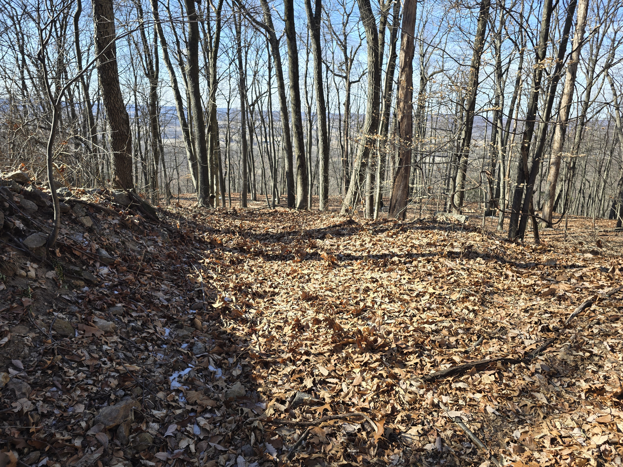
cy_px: 234
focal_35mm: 23
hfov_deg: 73.9
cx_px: 312
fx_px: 414
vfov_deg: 58.9
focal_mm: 6.3
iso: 12
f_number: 1.7
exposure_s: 1/207
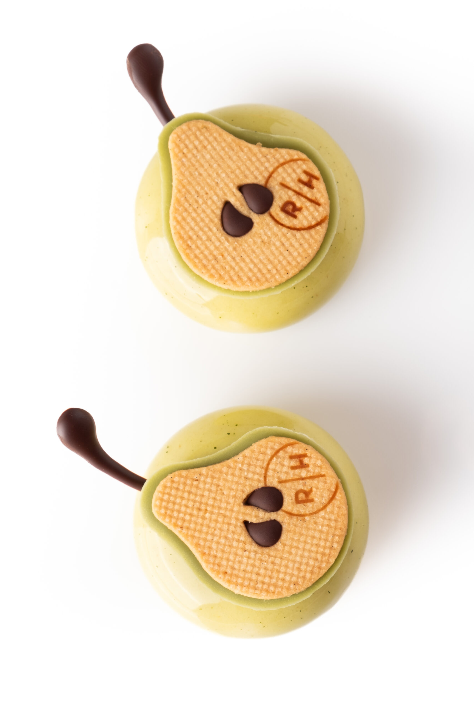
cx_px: 237
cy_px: 356
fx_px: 1639
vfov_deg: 24.5
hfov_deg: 16.5
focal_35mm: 83
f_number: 11
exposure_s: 1/125
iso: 200
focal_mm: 55
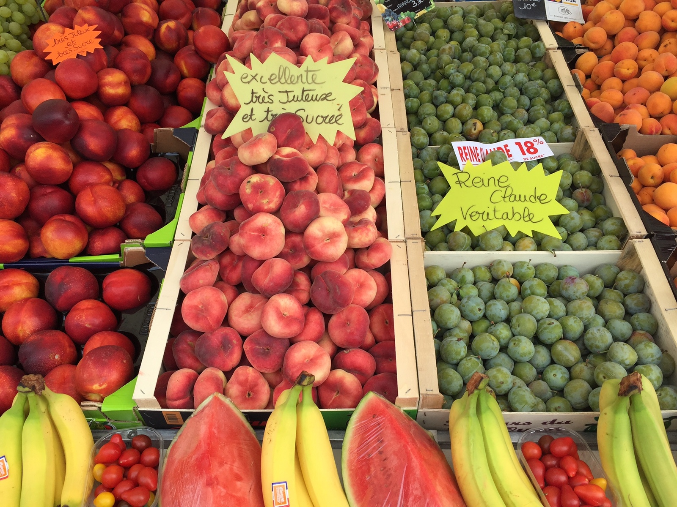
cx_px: 338
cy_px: 254
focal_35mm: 29
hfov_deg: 61.7
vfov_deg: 48.2
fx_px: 567
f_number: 2.2
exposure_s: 1/302
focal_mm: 4.15
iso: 32
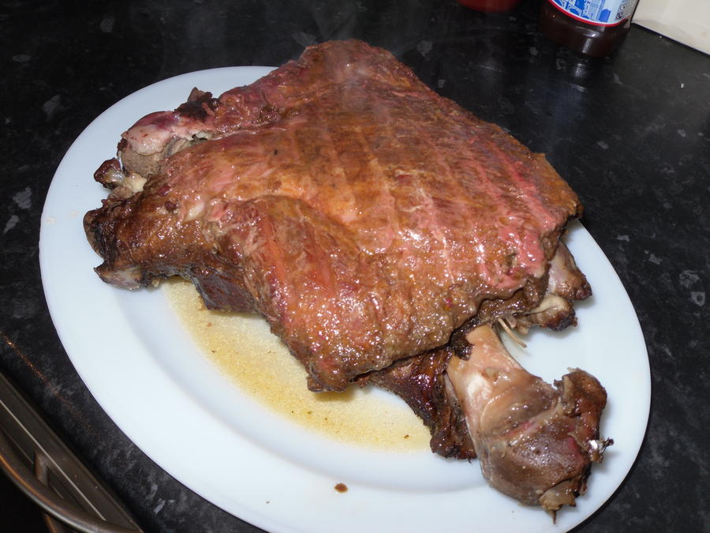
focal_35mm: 35
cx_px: 355
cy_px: 266
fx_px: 718
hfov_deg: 52.6
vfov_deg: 40.7
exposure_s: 1/45
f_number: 3.5
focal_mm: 6.3
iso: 80
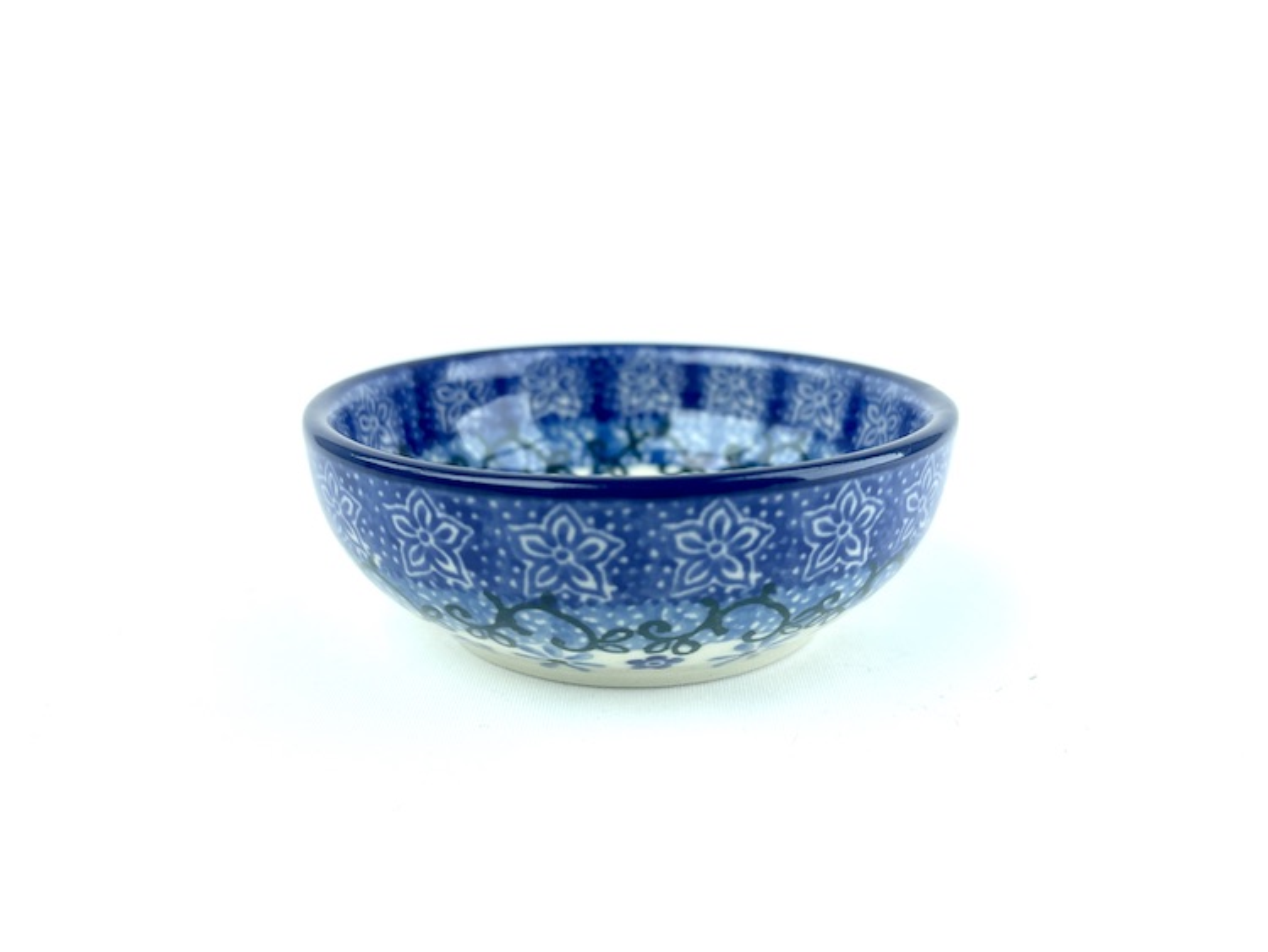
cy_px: 476
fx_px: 953
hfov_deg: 67.3
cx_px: 634
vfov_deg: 53.1
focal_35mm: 26
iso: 32
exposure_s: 1/296
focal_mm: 5.1
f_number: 1.6
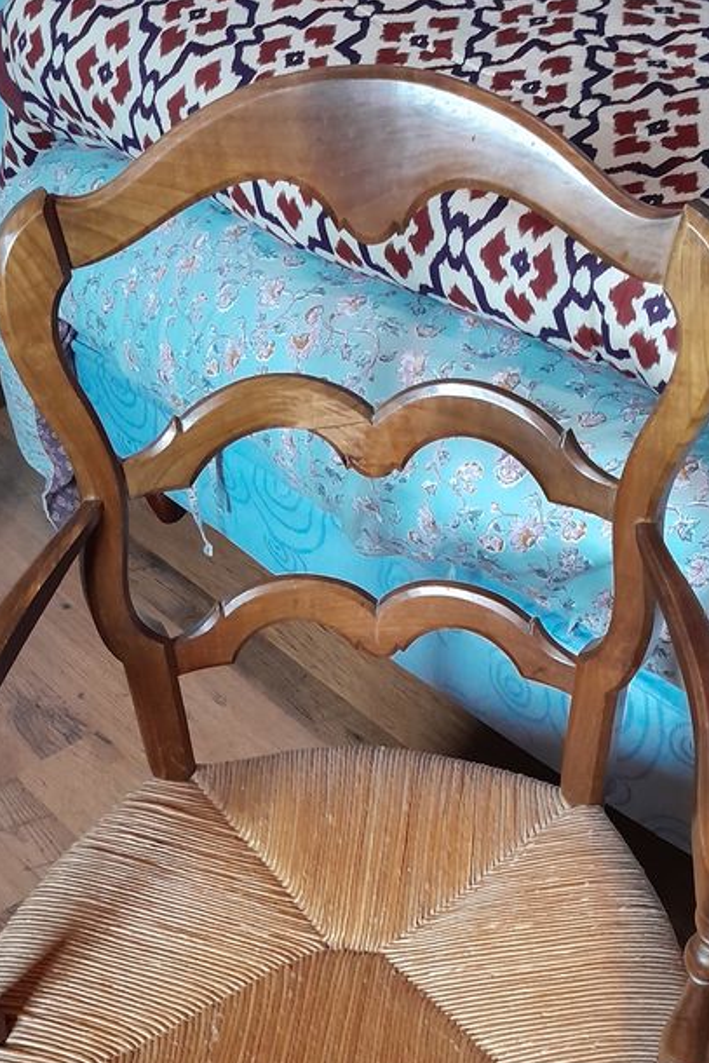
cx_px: 392
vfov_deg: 40.8
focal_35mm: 46
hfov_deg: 29.2
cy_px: 866
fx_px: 1358
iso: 640
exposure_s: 1/25
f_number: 1.8
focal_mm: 4
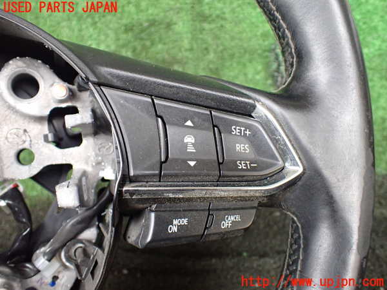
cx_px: 194
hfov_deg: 60.0
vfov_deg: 46.8
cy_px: 145
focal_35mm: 30
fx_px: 335
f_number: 2.3
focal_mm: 5.4
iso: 640
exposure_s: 1/125
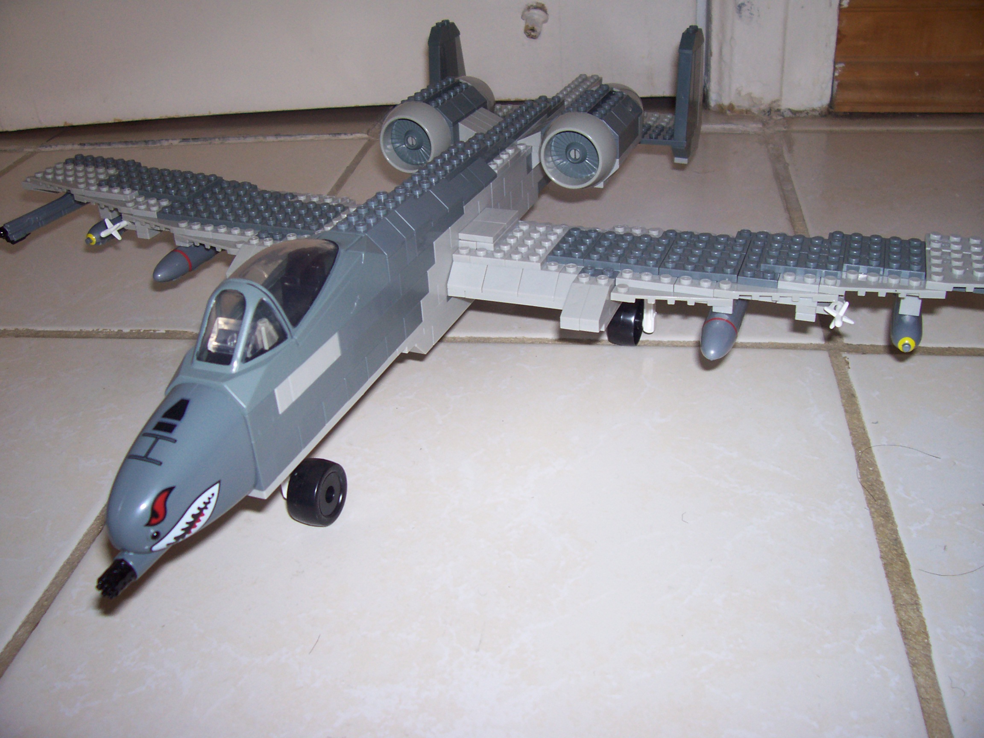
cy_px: 369
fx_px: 966
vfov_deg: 41.8
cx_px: 492
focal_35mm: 34
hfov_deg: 54.0
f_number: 2.7
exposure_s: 1/64
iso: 80
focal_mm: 5.6
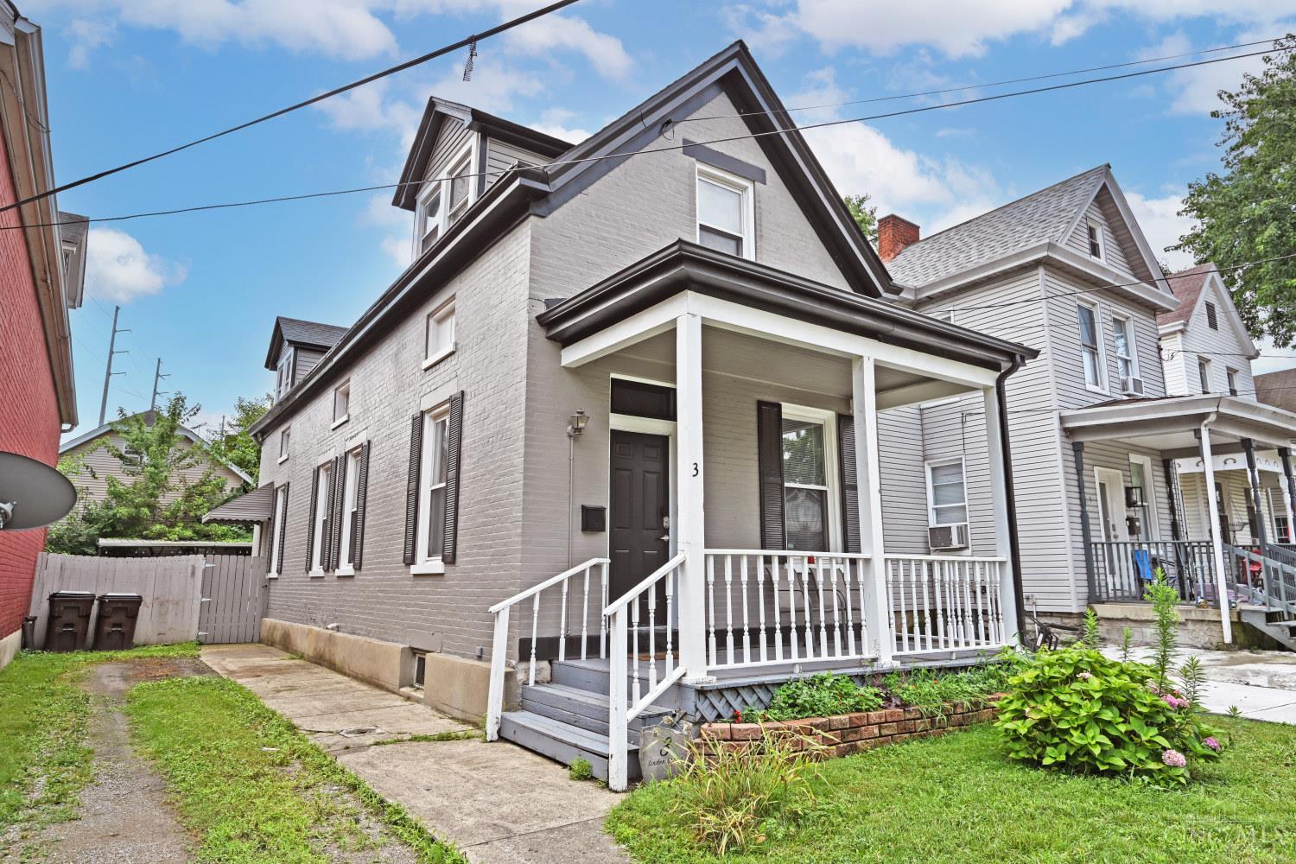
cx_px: 648
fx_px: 774
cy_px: 432
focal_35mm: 22
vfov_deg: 58.3
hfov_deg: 79.9
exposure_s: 1/320
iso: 100
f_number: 6.3
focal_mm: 21.5
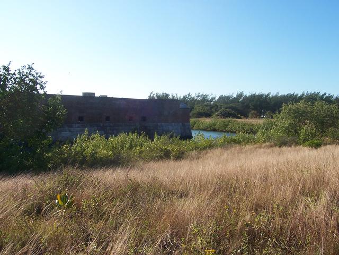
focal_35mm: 36
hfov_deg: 51.4
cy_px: 128
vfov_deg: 39.7
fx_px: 353
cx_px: 170
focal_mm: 6
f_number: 4.8
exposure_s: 1/350
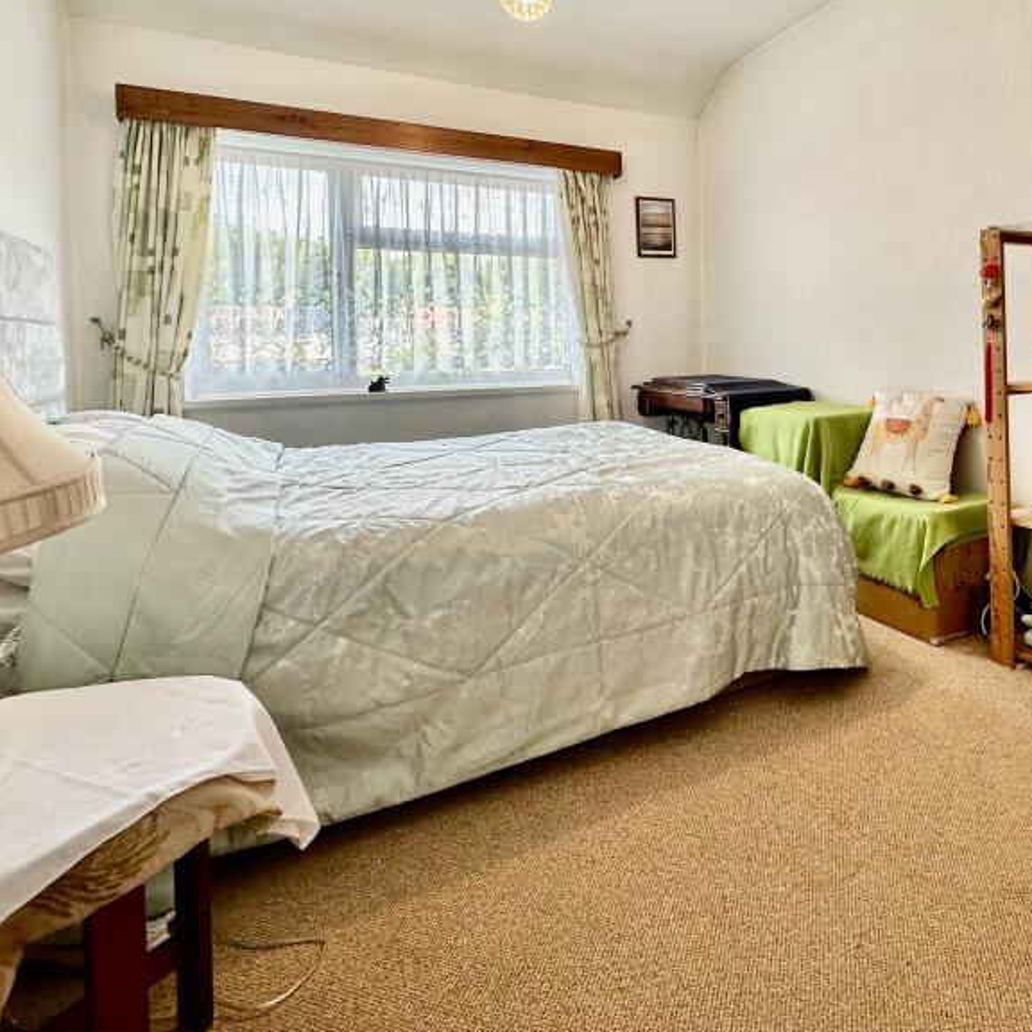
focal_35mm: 22
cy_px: 357
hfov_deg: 67.1
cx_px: 715
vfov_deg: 68.0
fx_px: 742
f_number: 2.2
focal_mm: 2.22
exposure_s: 1/100
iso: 80
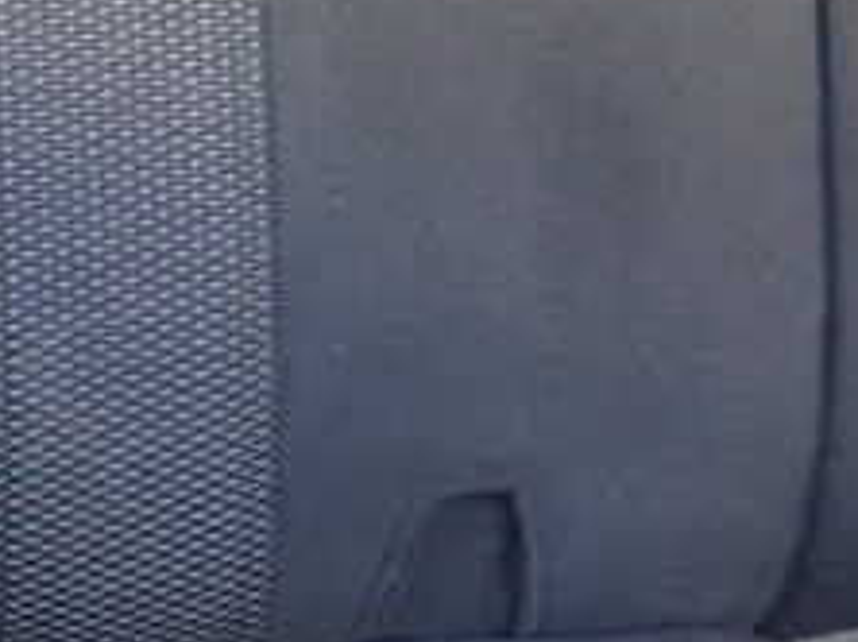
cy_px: -85
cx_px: -158
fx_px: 2748
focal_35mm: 111
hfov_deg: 17.0
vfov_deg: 13.0
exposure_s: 1/20
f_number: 2.8
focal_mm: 7.31
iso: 800
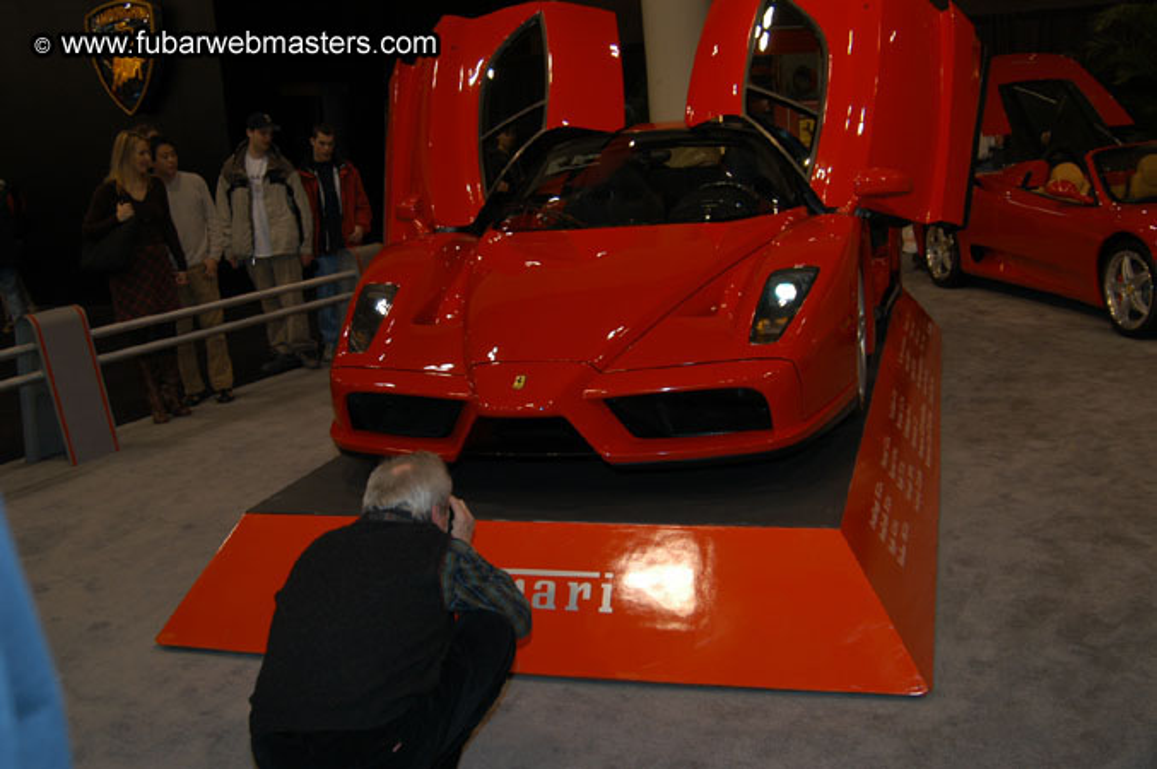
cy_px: 384
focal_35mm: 36
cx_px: 578
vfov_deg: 36.8
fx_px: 1156
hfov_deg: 53.2
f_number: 5
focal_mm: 24
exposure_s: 1/60
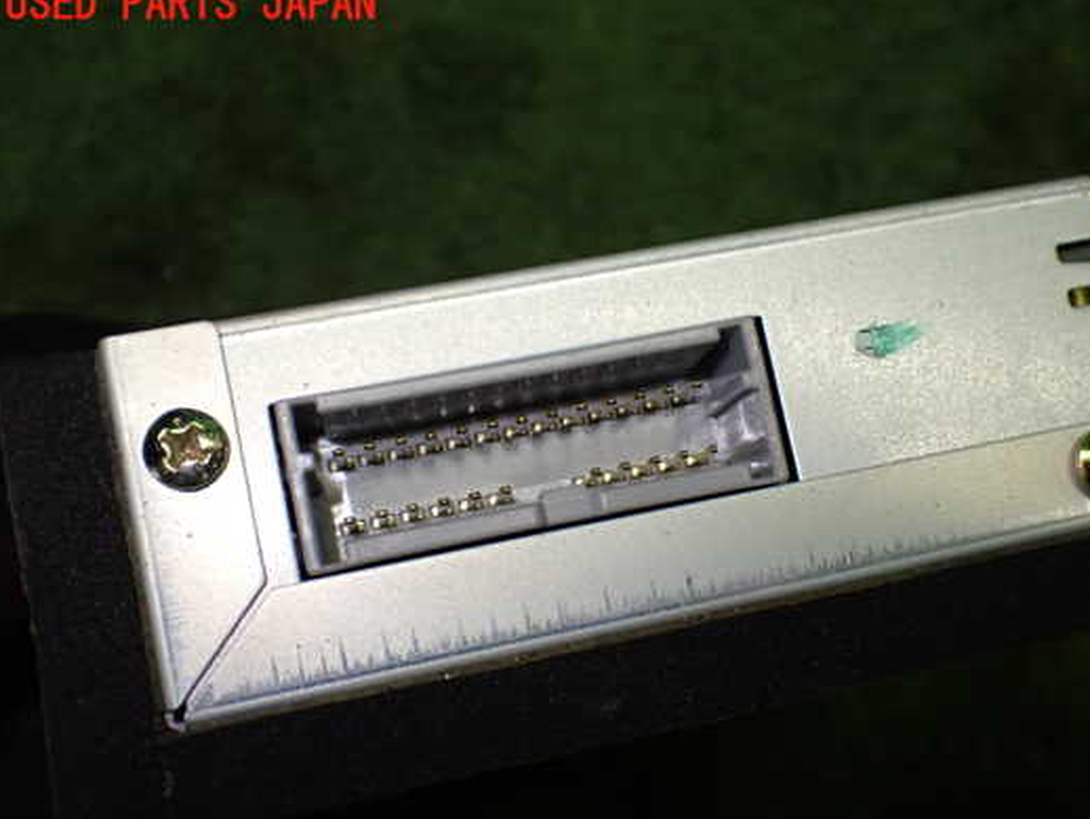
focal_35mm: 44
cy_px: 453
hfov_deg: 42.8
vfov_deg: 32.9
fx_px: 1386
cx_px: 625
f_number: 2.7
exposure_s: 1/160
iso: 250
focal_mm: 6.83
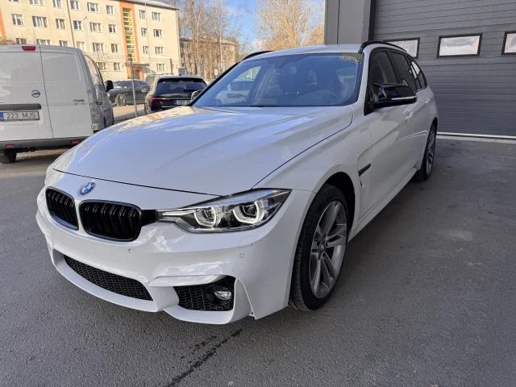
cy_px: 194
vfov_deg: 56.8
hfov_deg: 71.6
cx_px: 258
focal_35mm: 24
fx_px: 358
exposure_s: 1/1151
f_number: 1.78
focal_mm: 6.76
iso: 80
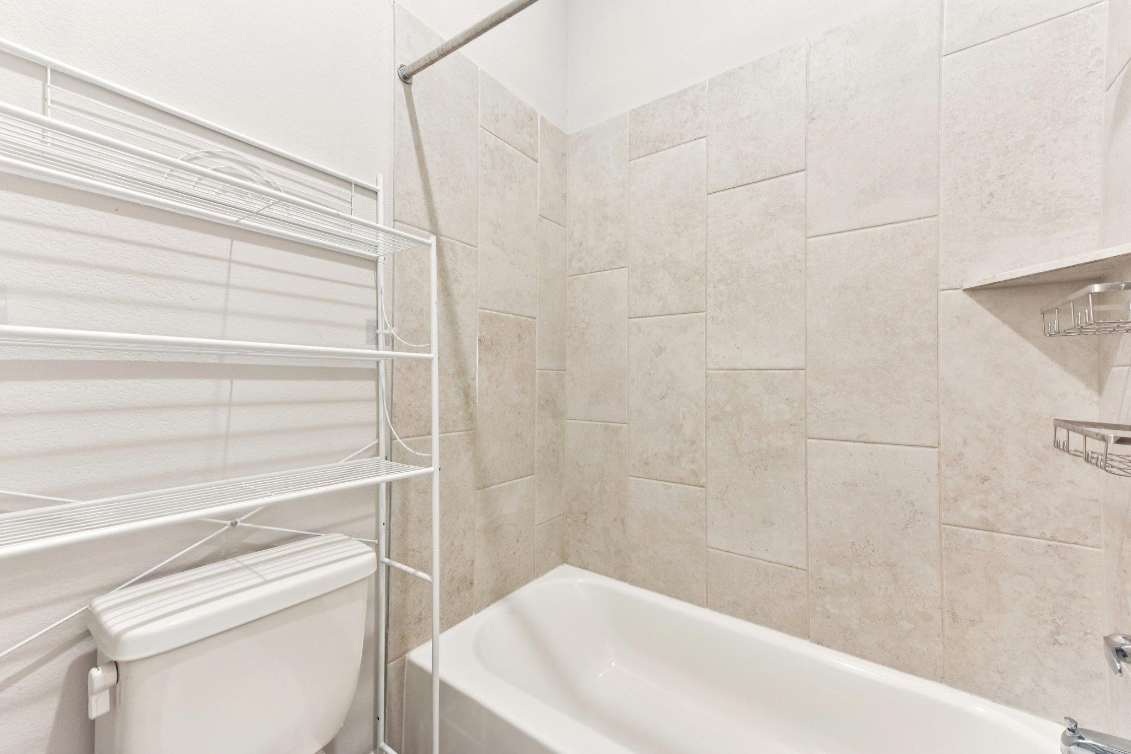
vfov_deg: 81.2
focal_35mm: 14
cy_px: 377
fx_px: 440
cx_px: 566
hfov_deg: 104.3
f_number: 8
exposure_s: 1/15
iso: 800
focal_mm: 14
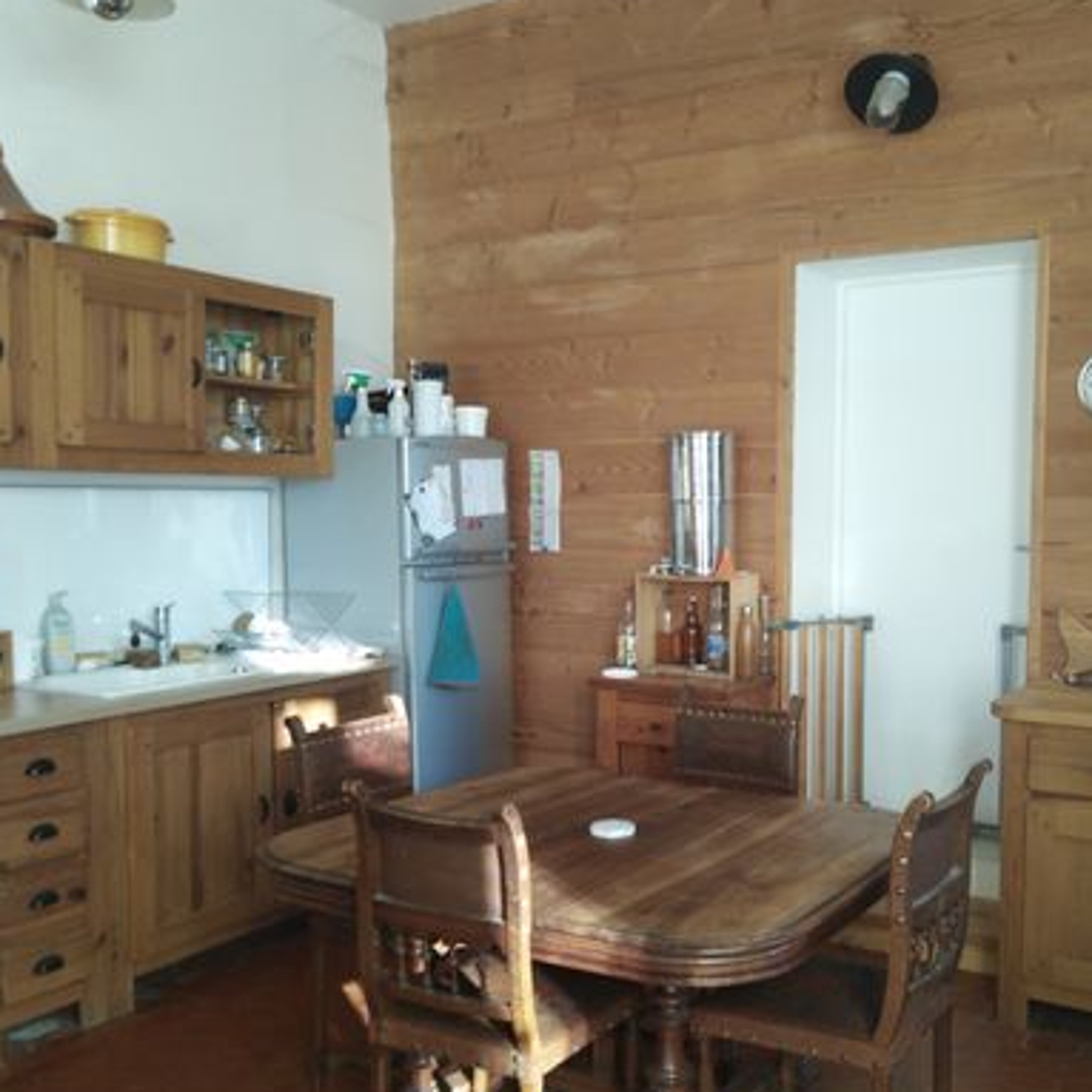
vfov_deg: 46.0
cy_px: 587
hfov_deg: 45.8
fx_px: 1285
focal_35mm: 36
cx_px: 650
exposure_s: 1/30
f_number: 2.2
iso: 189
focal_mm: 3.46
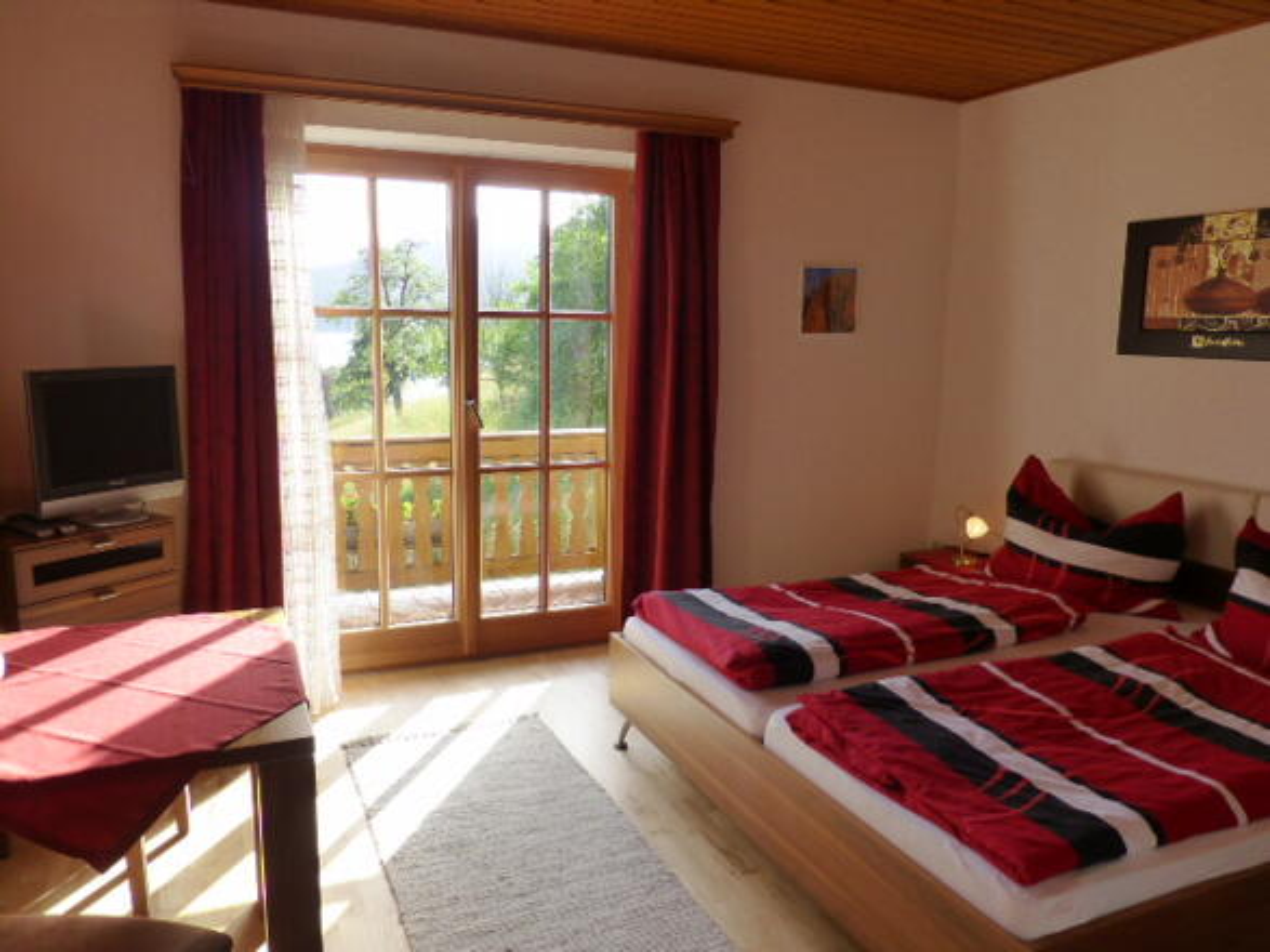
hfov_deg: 69.4
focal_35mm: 25
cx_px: 635
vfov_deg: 54.9
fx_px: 917
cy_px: 476
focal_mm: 4.3
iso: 200
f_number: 3.3
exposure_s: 1/160
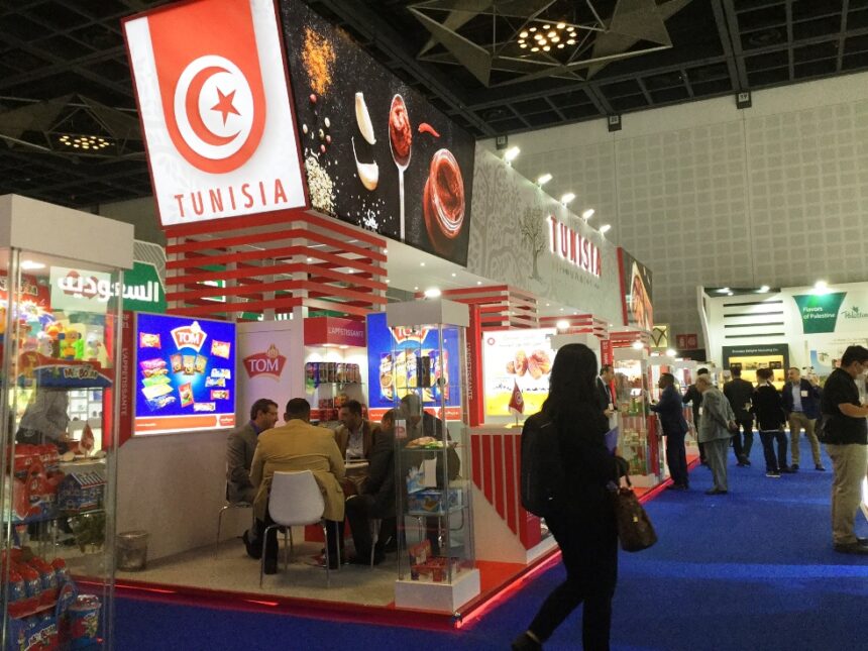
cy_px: 326
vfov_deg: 45.4
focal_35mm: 31
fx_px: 777
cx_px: 434
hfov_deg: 58.4
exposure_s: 1/33
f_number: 2.4
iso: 50
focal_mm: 3.3
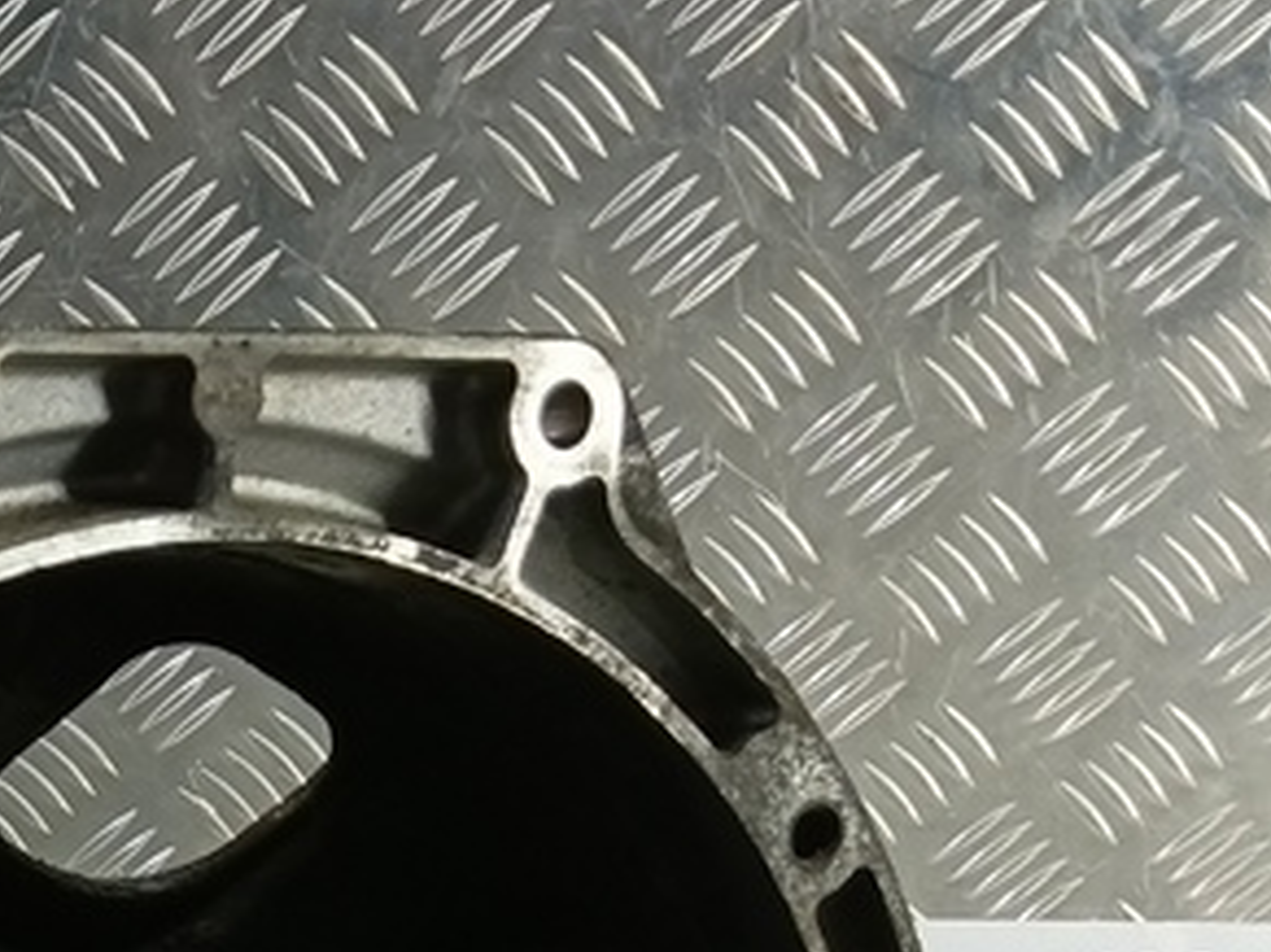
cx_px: -437
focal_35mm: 81
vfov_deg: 16.4
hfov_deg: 21.5
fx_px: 2973
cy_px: 1476
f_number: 1.6
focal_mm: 4.11
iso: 210
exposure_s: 1/50
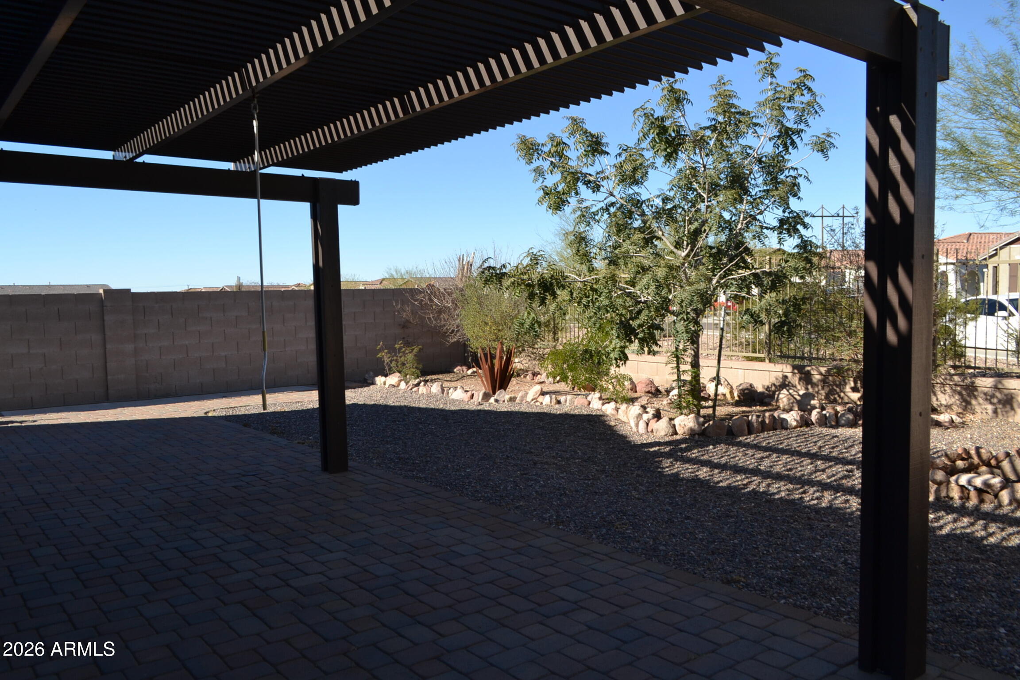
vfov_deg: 47.9
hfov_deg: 67.4
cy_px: 340
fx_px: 765
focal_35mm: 27
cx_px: 510
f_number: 7.1
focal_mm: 18
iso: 100
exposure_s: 1/200
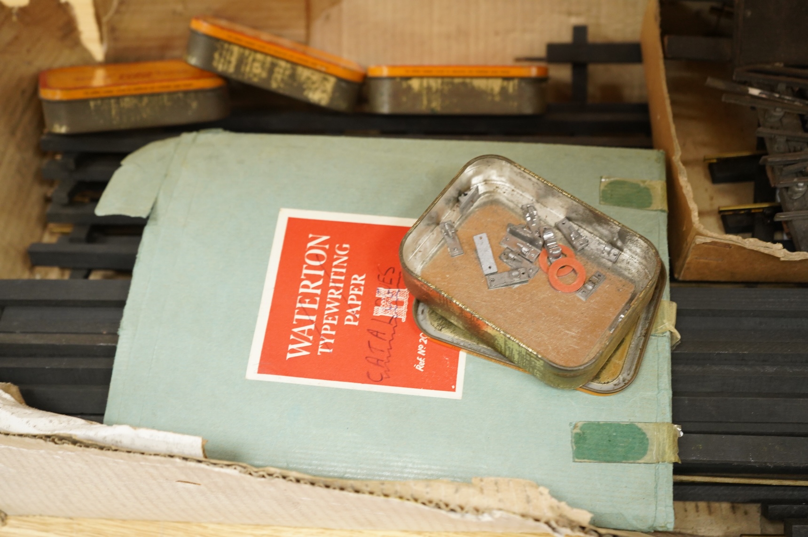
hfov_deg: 45.5
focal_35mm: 43
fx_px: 964
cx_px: 404
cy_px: 268
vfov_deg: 31.1
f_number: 4.5
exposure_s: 1/100
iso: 2500
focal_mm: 43
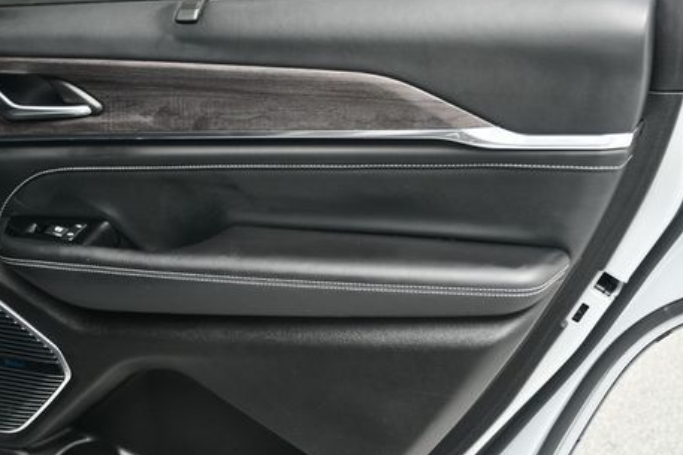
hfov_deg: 35.5
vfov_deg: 24.1
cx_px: 254
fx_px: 1062
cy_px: 254
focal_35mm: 56
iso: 100
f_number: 4
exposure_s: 1/160
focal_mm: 27
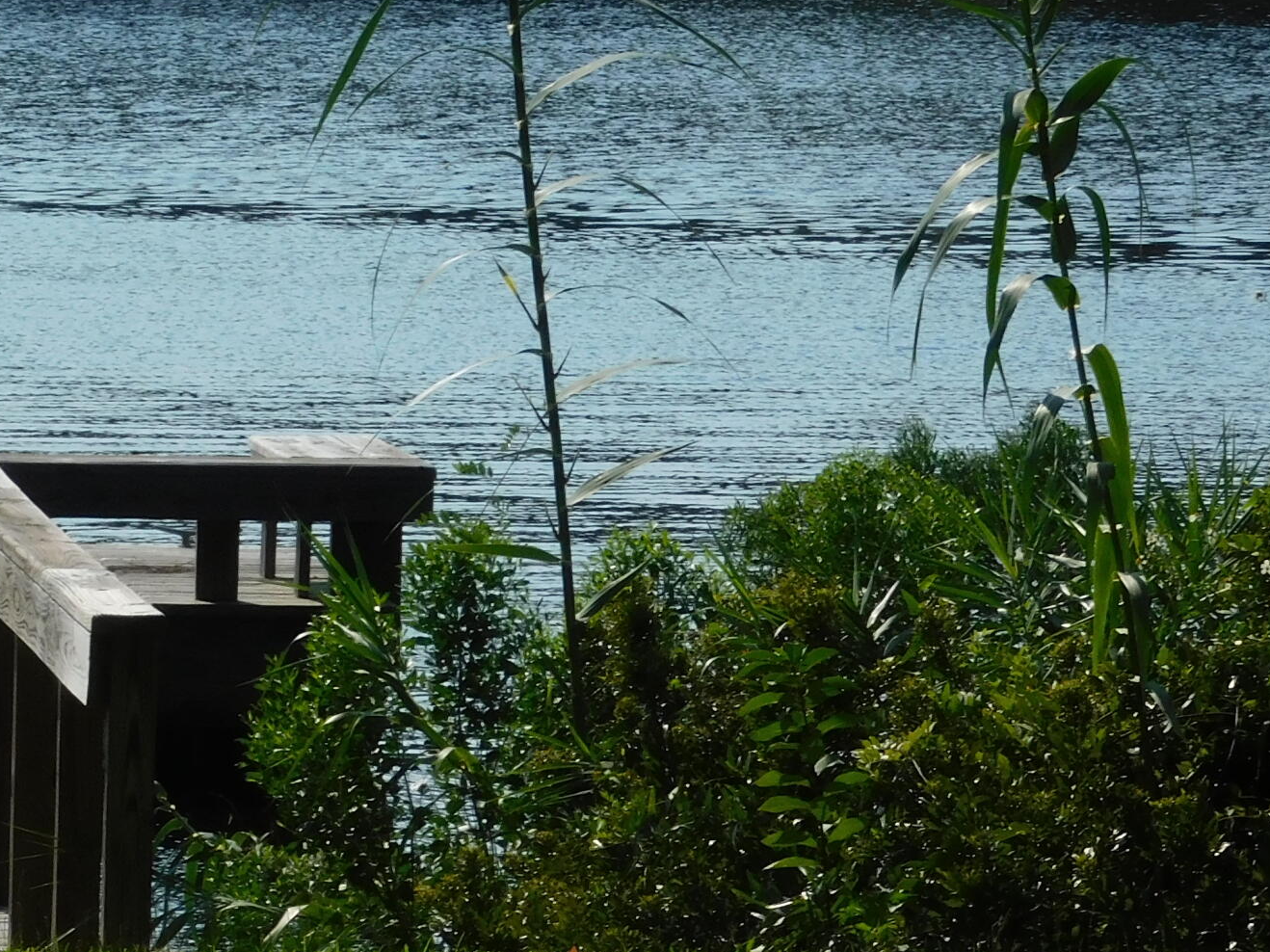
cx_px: -123
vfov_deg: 3.8
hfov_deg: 5.1
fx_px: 14196
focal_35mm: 387
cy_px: 894
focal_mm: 30.1
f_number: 5.3
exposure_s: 1/1000
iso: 125
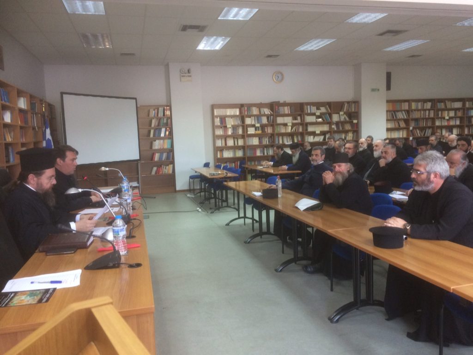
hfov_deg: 61.7
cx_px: 236
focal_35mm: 29
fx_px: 396
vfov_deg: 48.2
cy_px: 178
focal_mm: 4.15
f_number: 2.2
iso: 160
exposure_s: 1/33
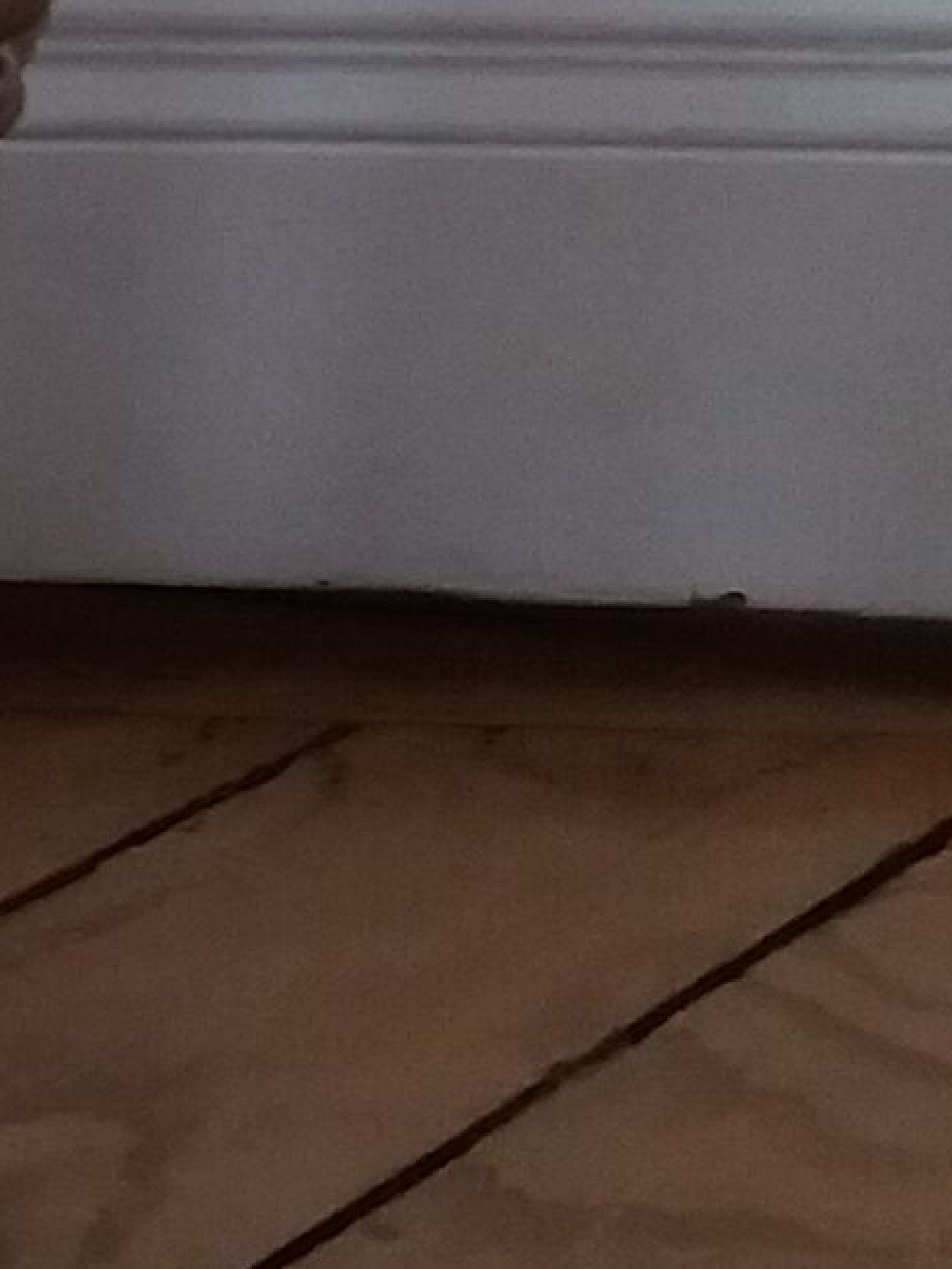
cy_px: 505
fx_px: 6852
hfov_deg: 7.2
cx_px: -1689
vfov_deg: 10.6
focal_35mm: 187
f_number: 1.9
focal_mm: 3.7
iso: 160
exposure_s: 1/20
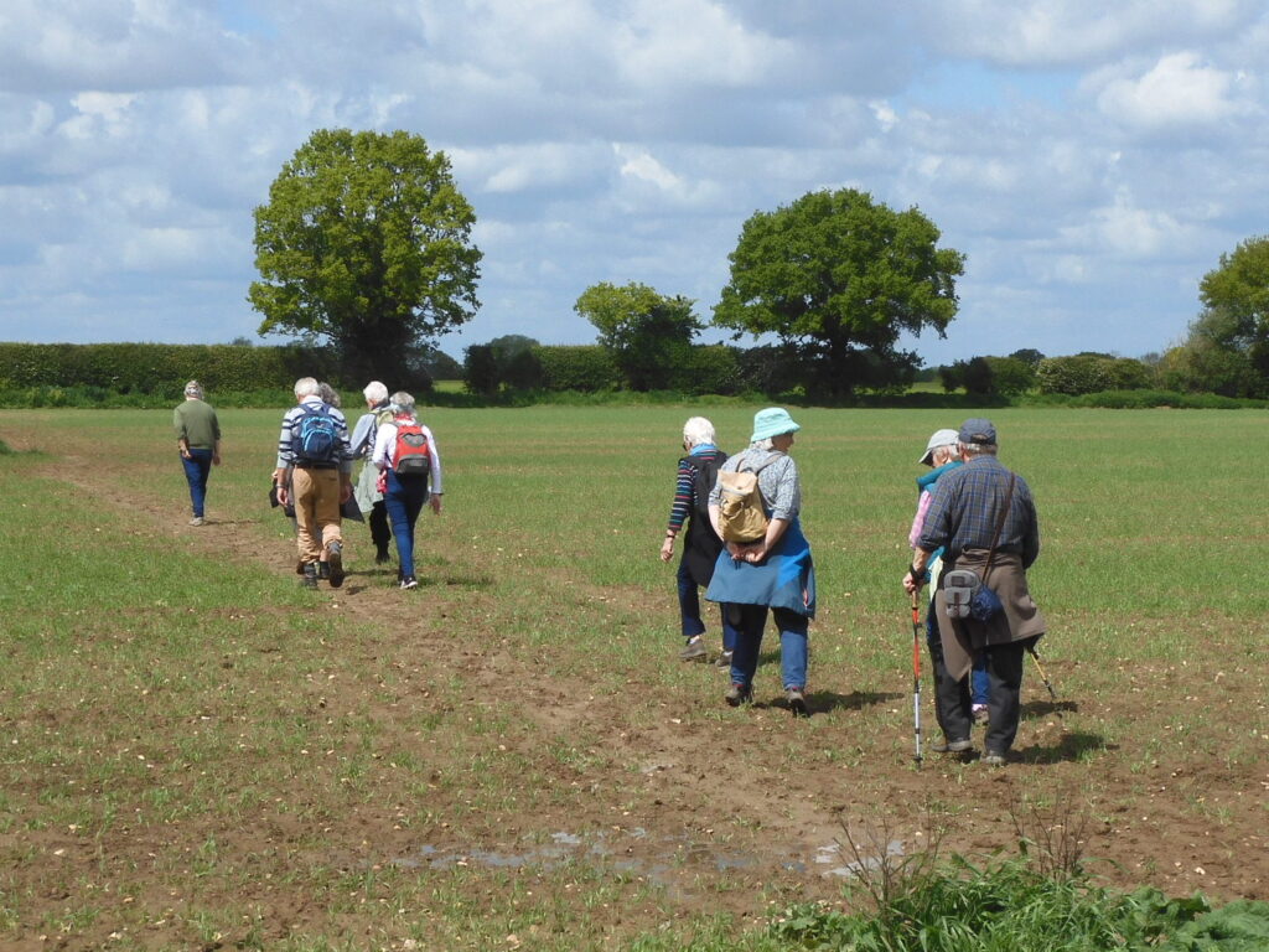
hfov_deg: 29.8
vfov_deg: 22.6
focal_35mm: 65
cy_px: 476
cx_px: 634
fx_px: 2383
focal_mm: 11.6
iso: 100
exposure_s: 1/800
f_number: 4.5
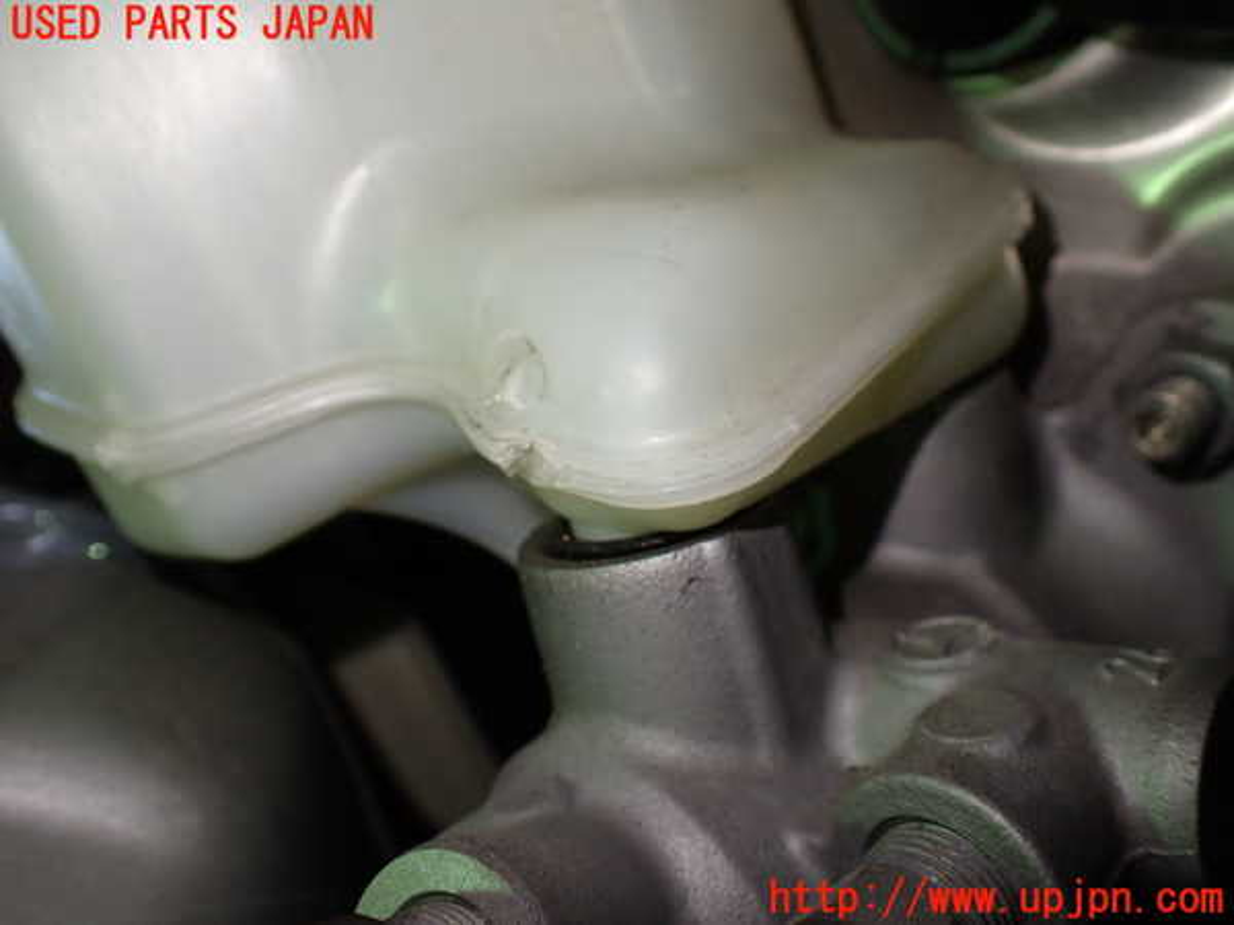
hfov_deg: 60.0
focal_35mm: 30
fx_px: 1069
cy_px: 462
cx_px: 617
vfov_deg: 46.8
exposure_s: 1/125
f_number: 2.3
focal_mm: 5.4
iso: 200
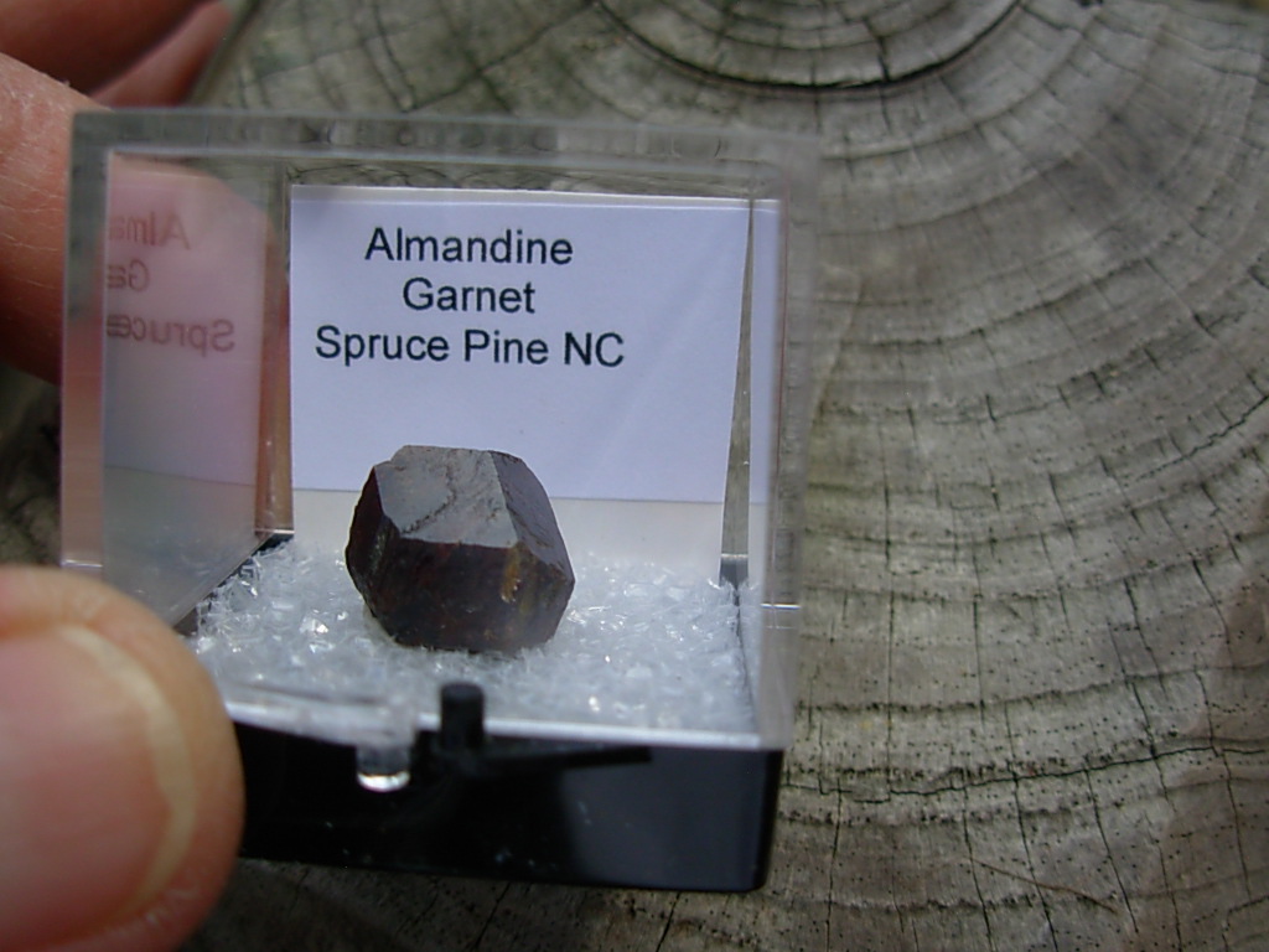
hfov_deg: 49.0
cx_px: 634
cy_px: 476
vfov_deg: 37.7
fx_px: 1393
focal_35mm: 38
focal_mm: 6.3
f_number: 2.9
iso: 50
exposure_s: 1/837
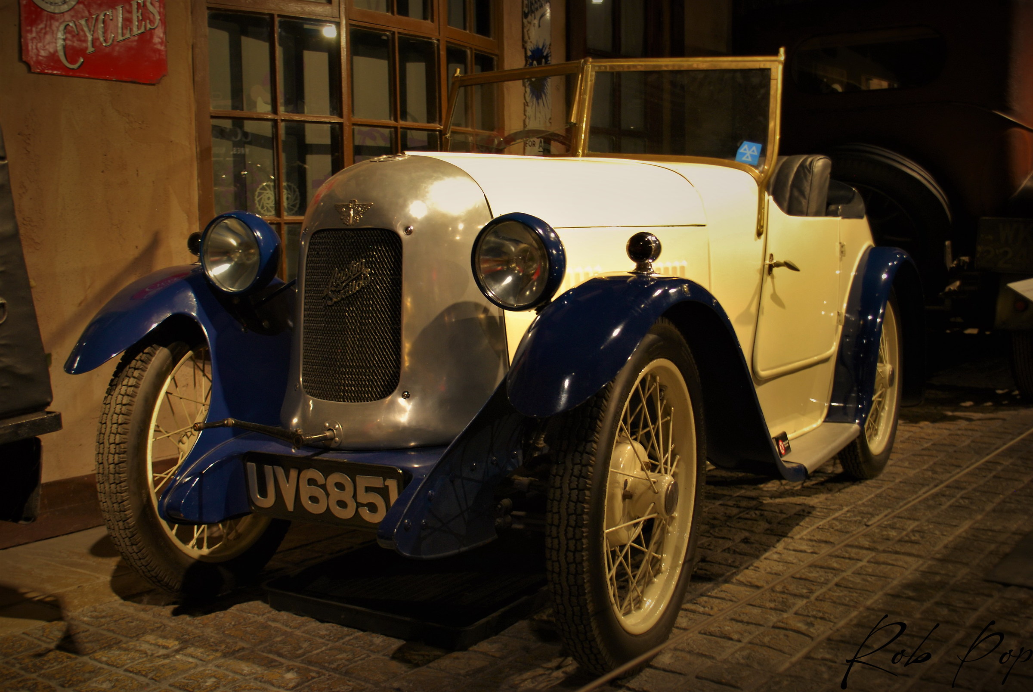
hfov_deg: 46.3
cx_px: 516
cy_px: 346
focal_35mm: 42
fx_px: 1207
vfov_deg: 32.0
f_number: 4.5
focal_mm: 28
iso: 400
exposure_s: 1/5
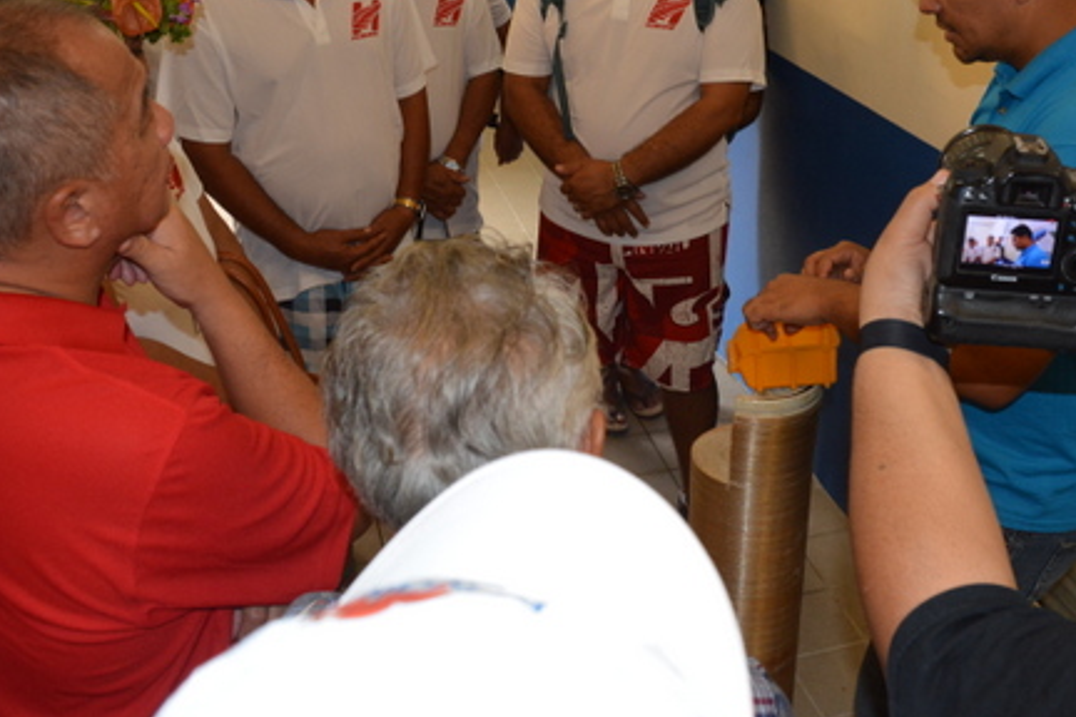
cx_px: 643
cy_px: 243
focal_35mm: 40
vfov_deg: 33.1
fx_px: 1195
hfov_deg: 48.2
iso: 1000
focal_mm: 18
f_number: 5
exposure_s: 1/60
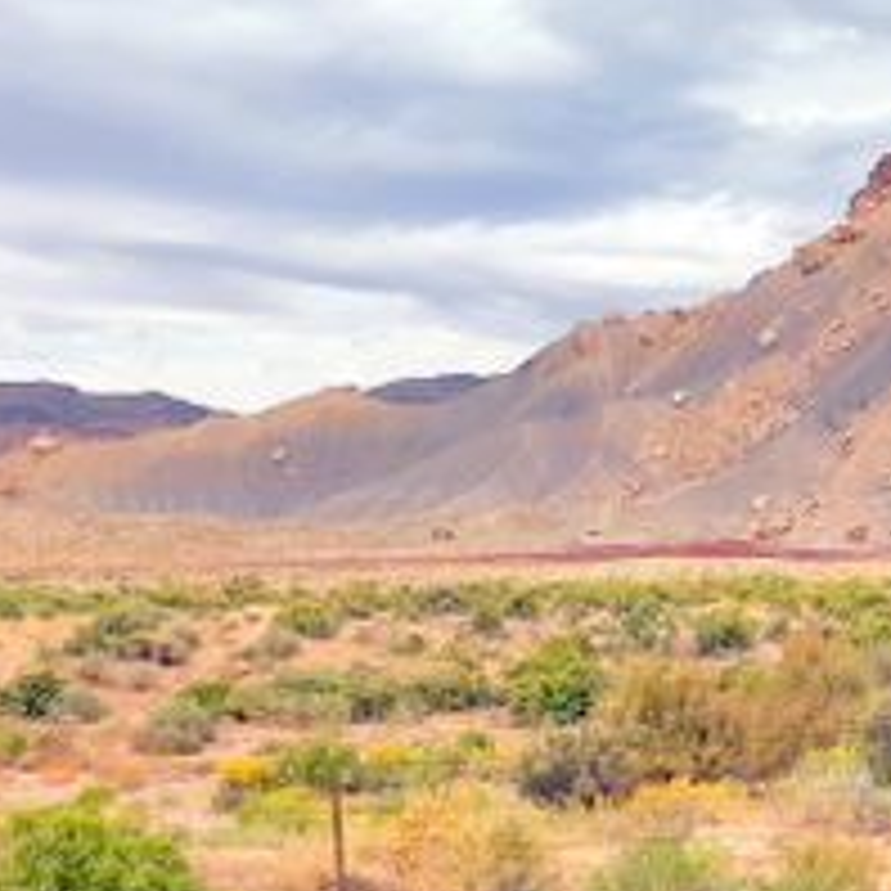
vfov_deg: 29.6
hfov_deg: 26.9
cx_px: 1008
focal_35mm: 58
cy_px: 439
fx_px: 1689
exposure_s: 1/2646
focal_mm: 3.93
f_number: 1.7
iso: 40
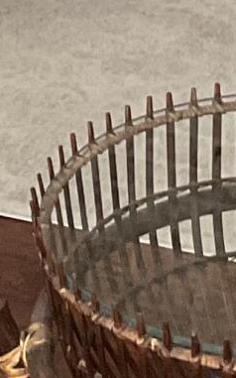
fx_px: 2491
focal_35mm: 242
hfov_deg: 5.4
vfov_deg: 8.0
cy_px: -533
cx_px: 264
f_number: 1.8
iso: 100
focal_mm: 3
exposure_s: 1/60
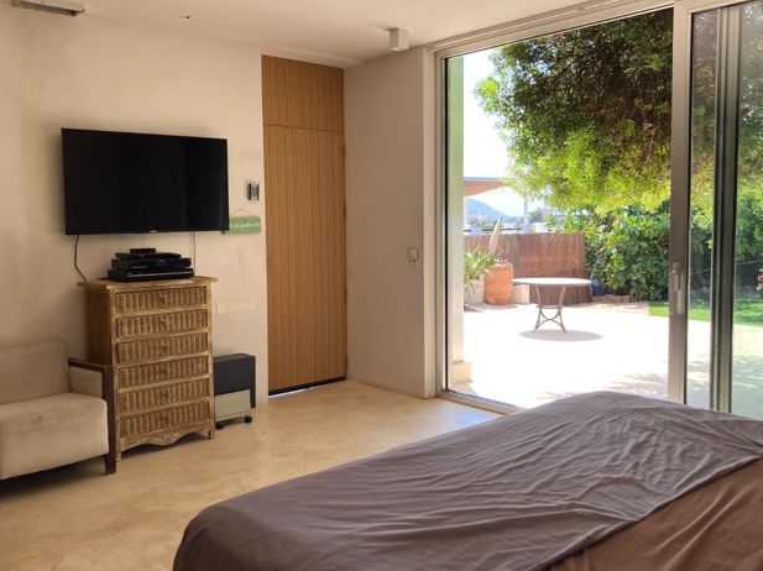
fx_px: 705
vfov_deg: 44.1
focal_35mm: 32
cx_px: 378
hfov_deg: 56.8
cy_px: 264
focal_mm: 3.99
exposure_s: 1/214
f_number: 1.8
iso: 20
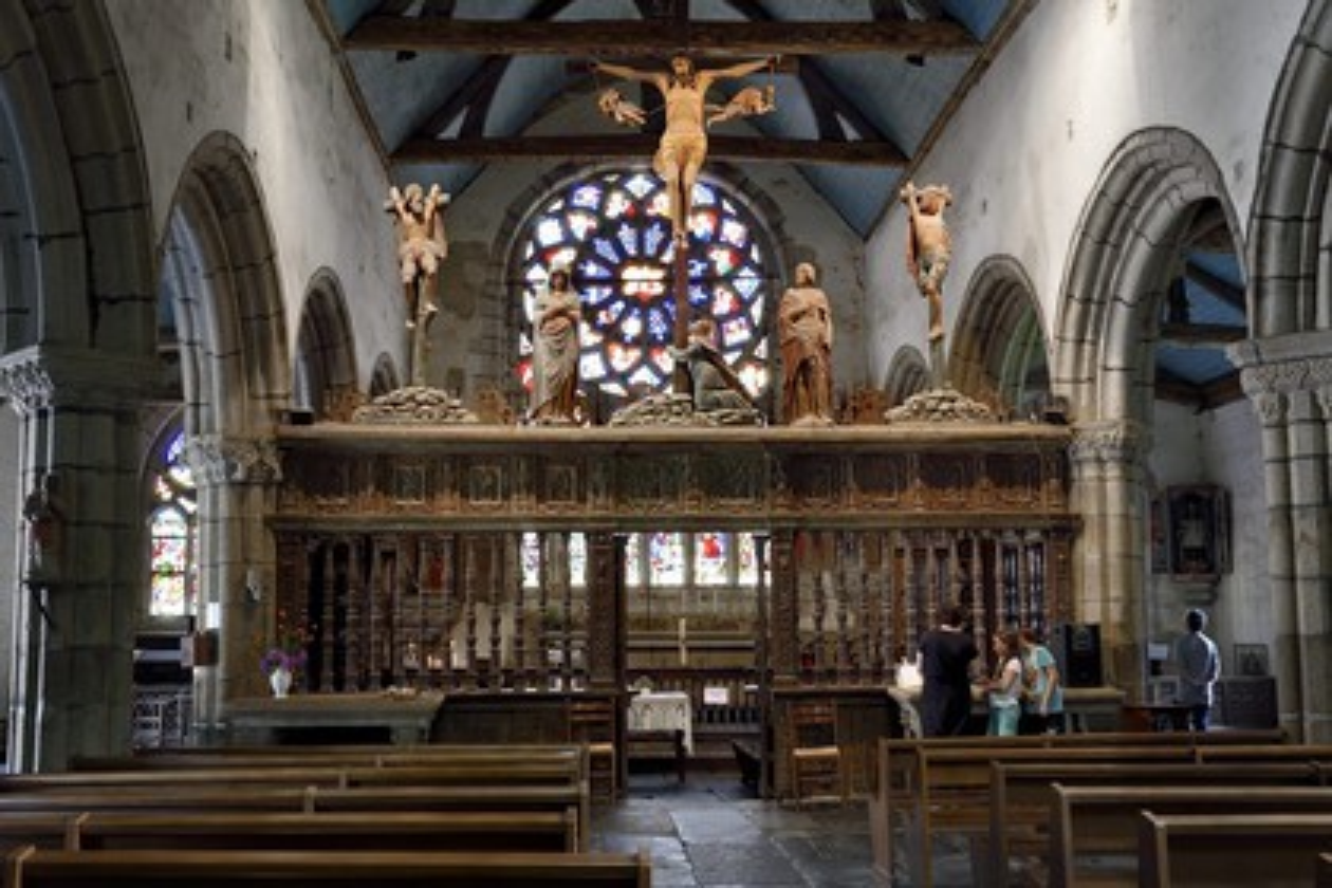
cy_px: 444
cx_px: 666
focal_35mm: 35
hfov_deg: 54.4
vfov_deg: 37.9
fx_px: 1295
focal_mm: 35
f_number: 5.6
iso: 1600
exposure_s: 1/25
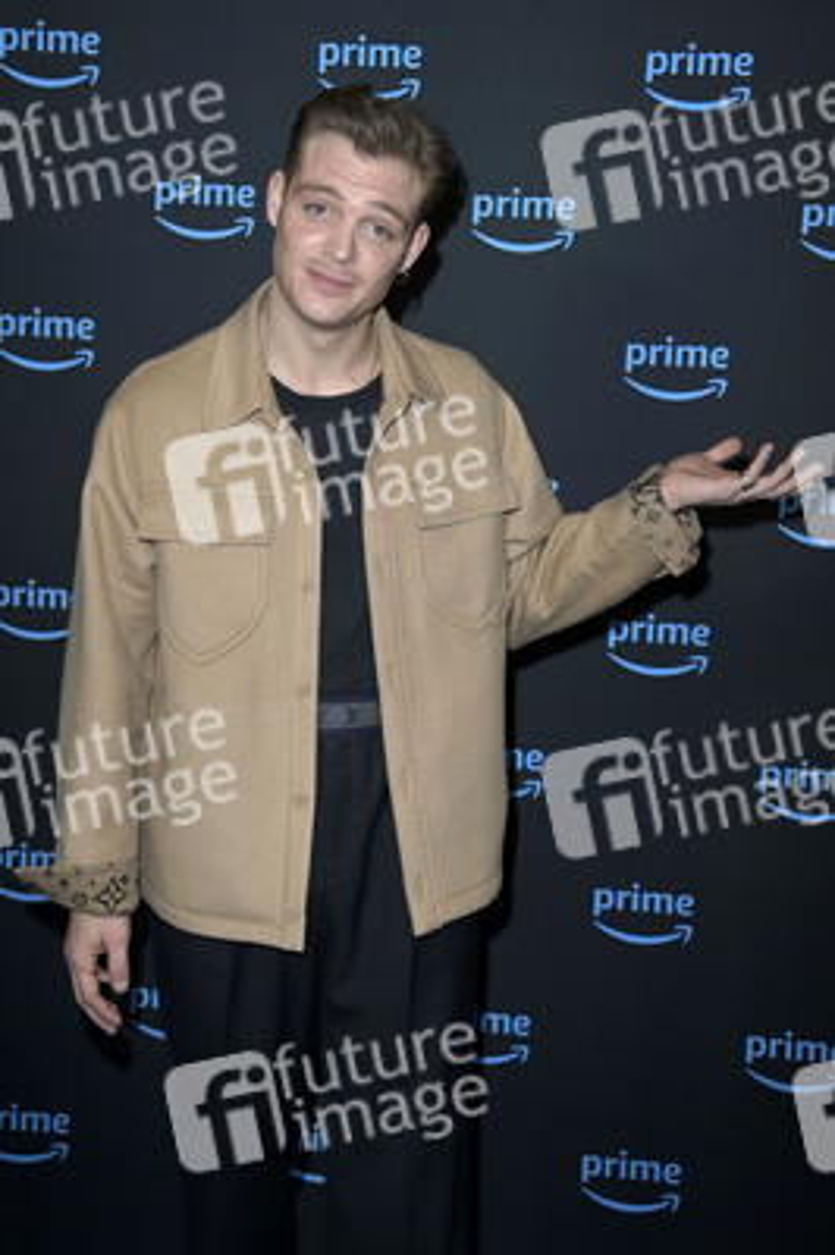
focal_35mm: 52
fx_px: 1812
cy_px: 628
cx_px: 418
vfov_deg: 38.2
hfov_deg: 25.9
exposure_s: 1/250
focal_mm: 52
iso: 800
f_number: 5.6
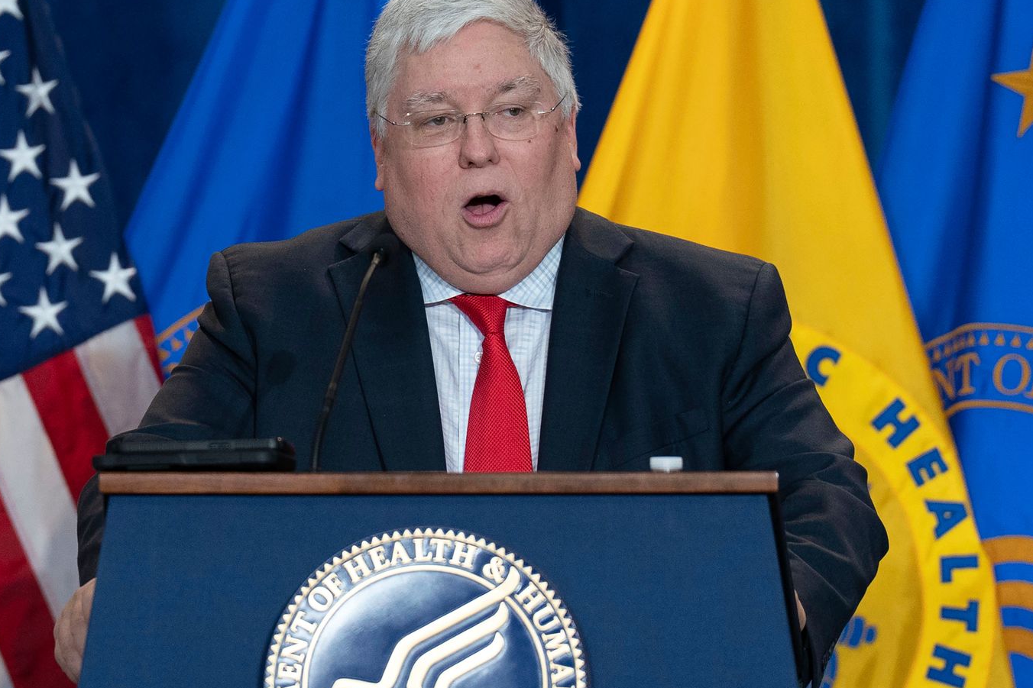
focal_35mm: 303
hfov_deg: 6.8
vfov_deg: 4.5
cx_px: 481
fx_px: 8693
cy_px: 402
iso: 1250
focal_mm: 200
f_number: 3.2
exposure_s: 1/250
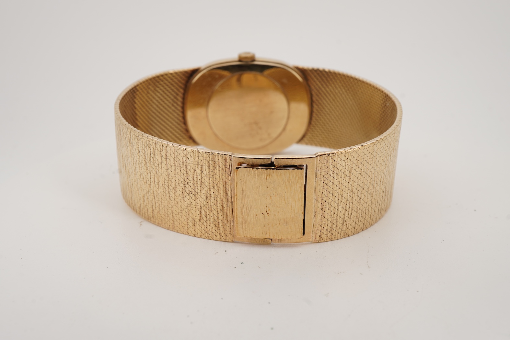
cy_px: 170
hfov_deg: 43.6
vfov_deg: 29.9
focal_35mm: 45
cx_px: 255
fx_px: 638
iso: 160
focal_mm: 30
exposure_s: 1/160
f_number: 22
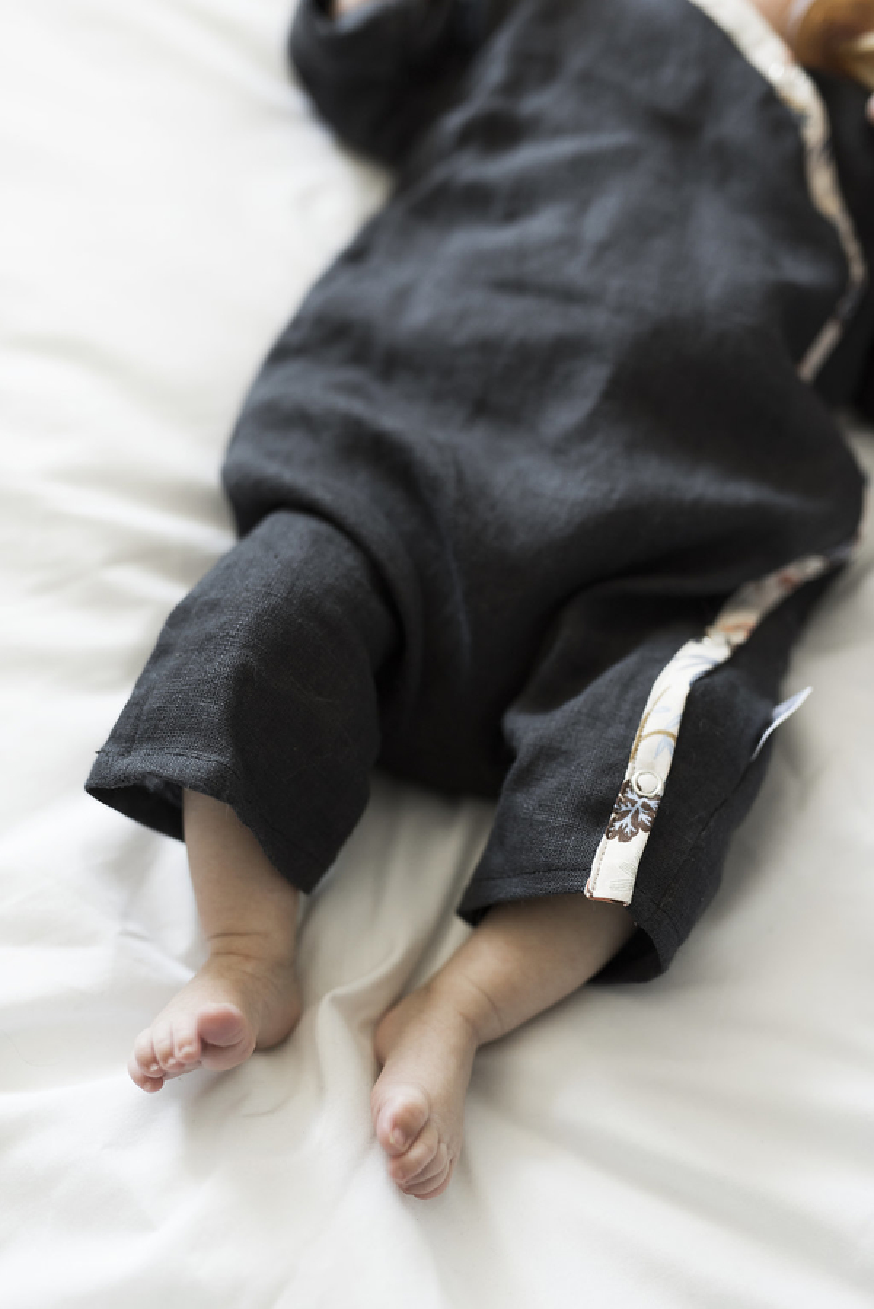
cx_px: 437
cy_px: 654
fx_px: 1819
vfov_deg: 39.6
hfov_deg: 27.0
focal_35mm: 50
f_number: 1.8
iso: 500
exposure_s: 1/250
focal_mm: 50
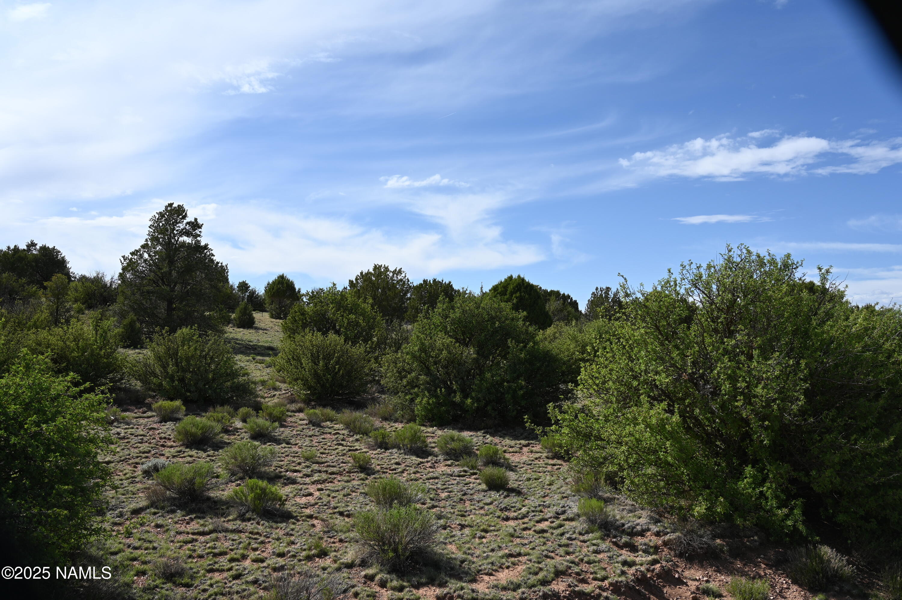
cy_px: 300
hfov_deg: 59.5
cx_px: 451
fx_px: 789
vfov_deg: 41.7
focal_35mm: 32
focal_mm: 31.5
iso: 100
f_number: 7.1
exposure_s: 1/400
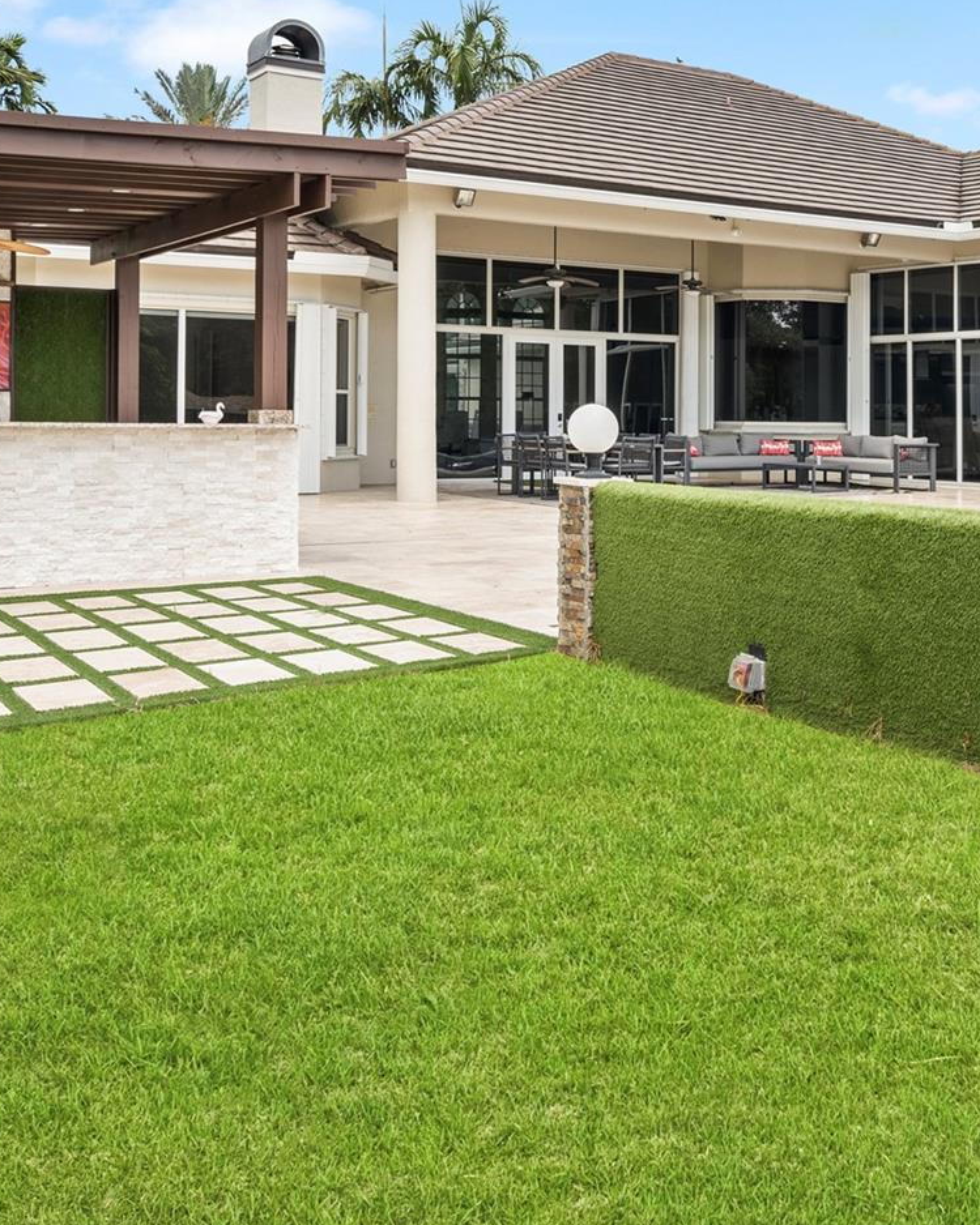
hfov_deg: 34.9
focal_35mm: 41
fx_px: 1487
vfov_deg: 44.0
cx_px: 838
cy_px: 386
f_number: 9
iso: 50
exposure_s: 1/15
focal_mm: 20
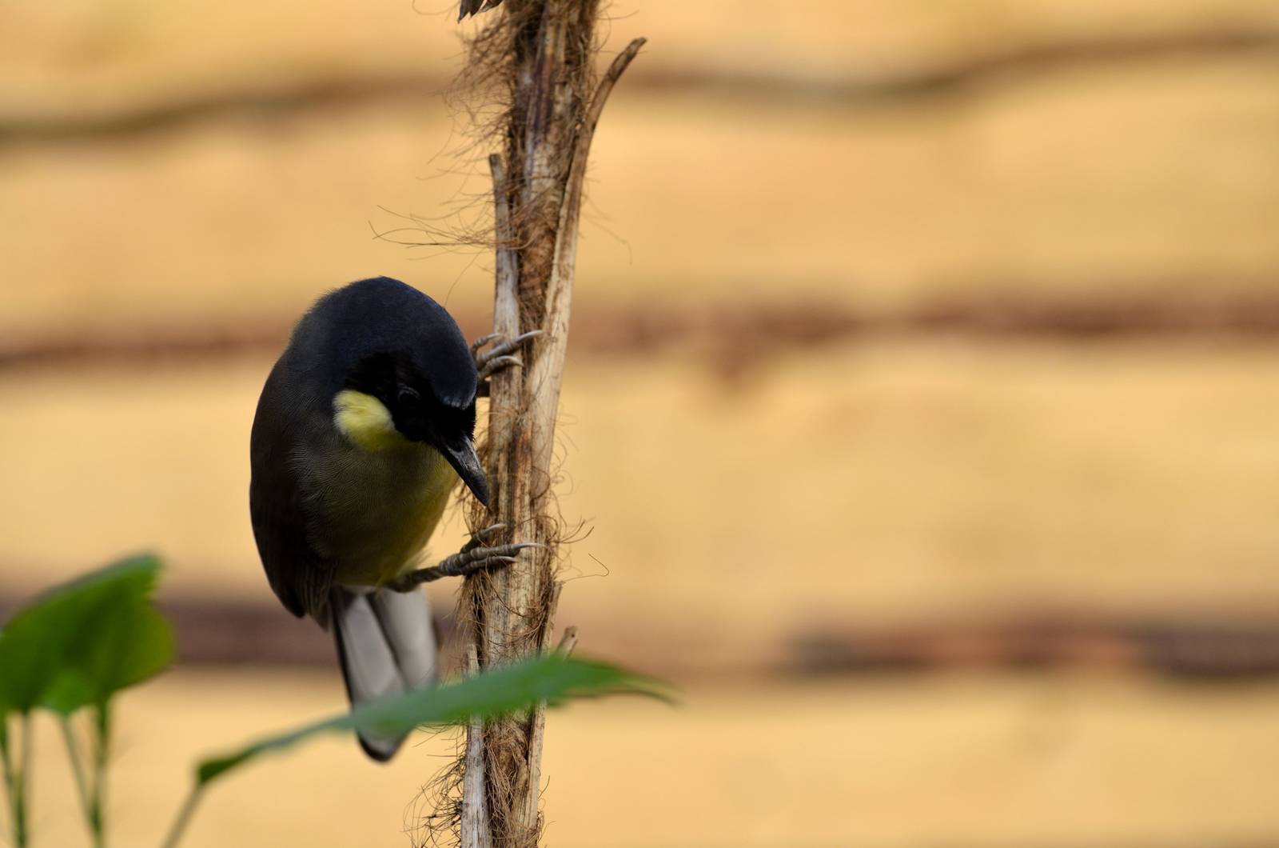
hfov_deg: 11.3
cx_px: 640
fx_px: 6489
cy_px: 424
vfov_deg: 7.5
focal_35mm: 183
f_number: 5.6
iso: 320
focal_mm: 122
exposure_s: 1/125
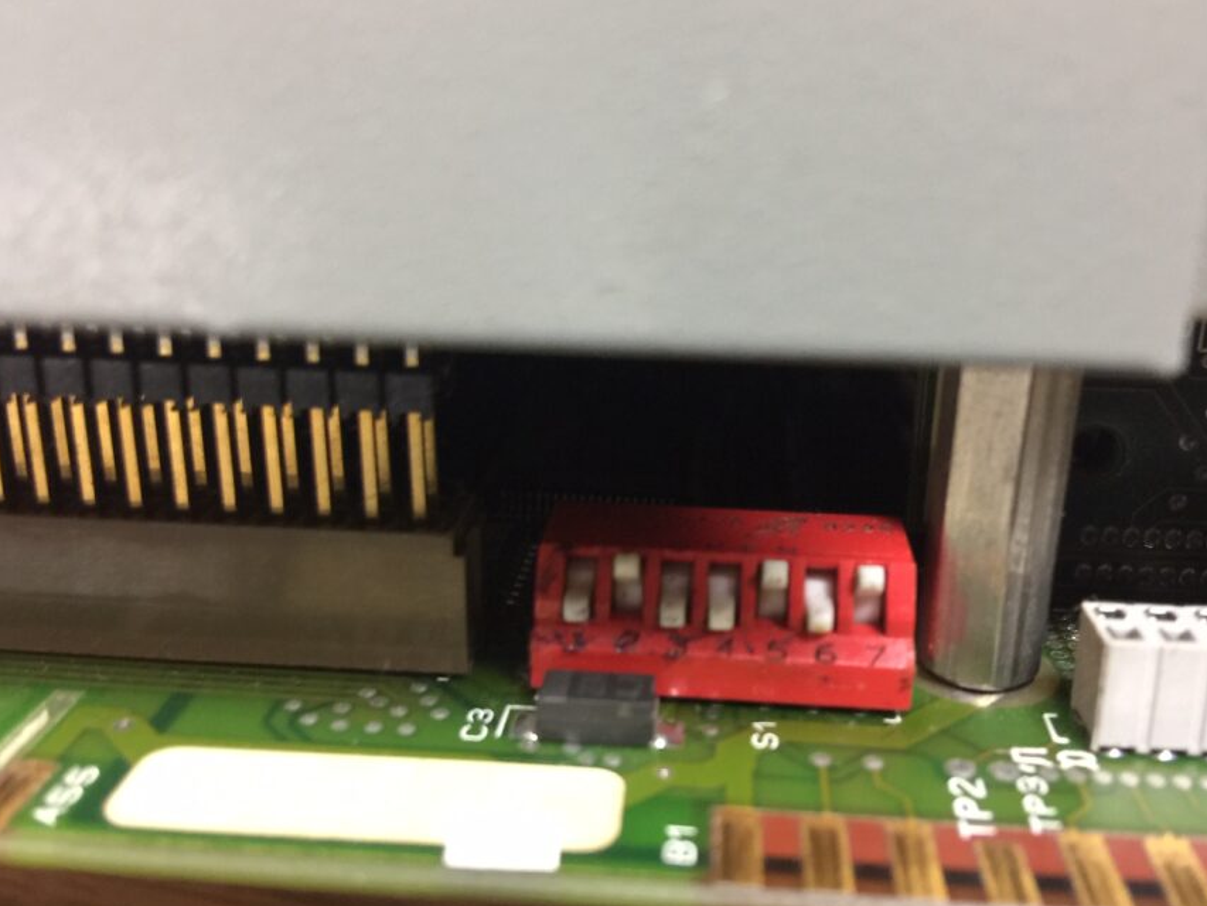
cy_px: 459
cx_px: 662
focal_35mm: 34
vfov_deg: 41.8
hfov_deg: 53.9
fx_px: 1186
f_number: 2.2
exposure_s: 1/15
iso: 100
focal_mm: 4.15
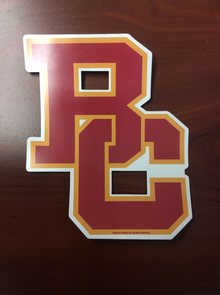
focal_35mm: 32
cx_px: 110
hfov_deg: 44.0
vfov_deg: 56.9
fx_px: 272
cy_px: 148
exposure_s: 1/24
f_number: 2.4
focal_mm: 3.3
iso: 100
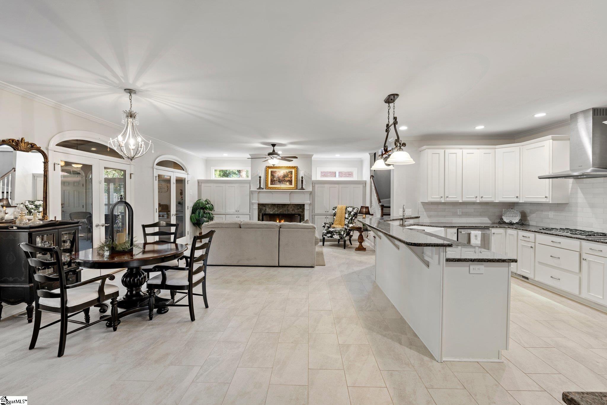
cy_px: 202
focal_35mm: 16
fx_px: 270
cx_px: 304
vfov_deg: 73.7
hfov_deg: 96.7
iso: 200
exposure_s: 1/3
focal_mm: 16
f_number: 8
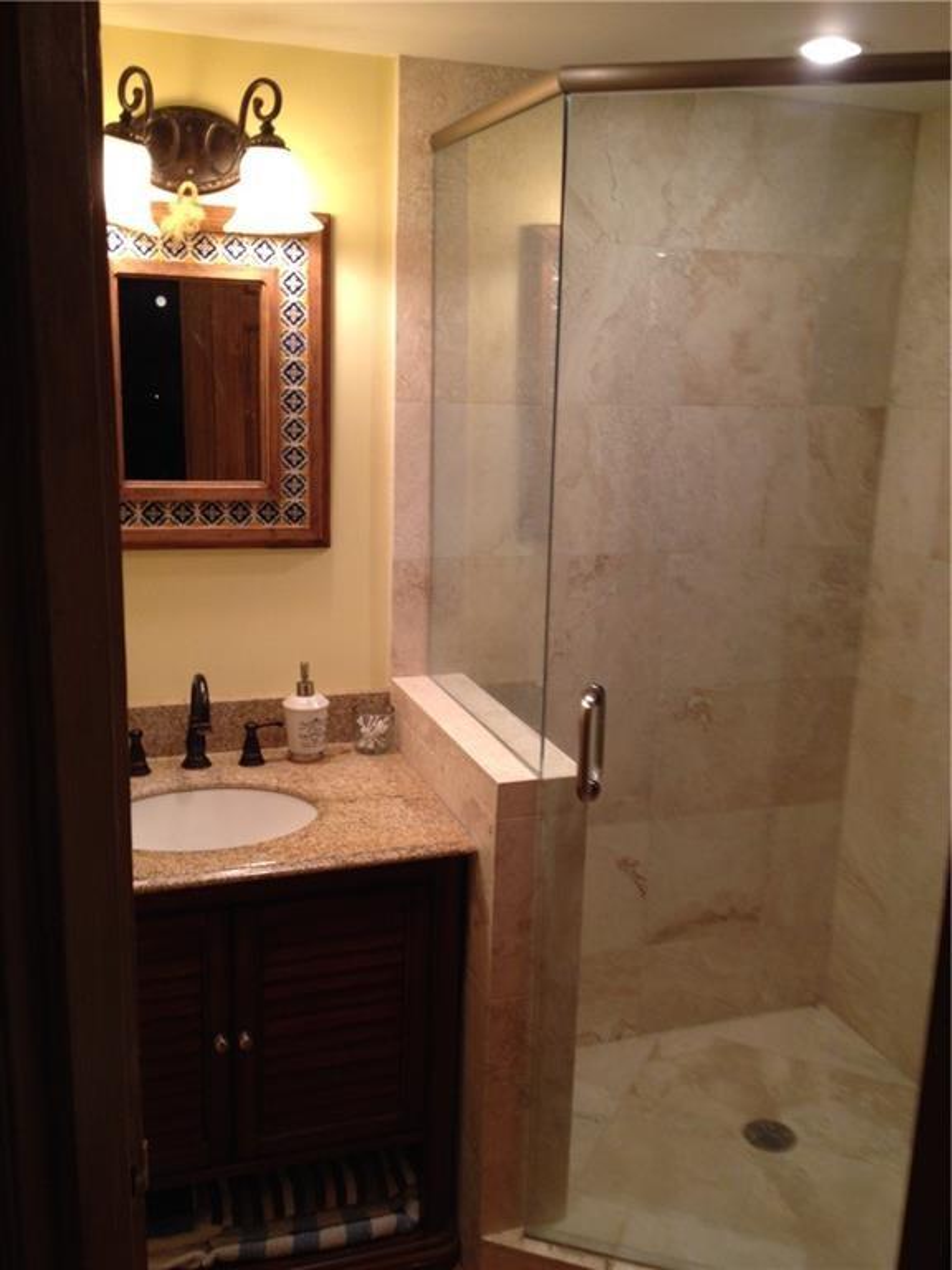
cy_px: 635
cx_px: 476
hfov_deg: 40.7
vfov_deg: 52.6
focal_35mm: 35
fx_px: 1283
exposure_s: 1/20
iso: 80
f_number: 2.4
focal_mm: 4.28
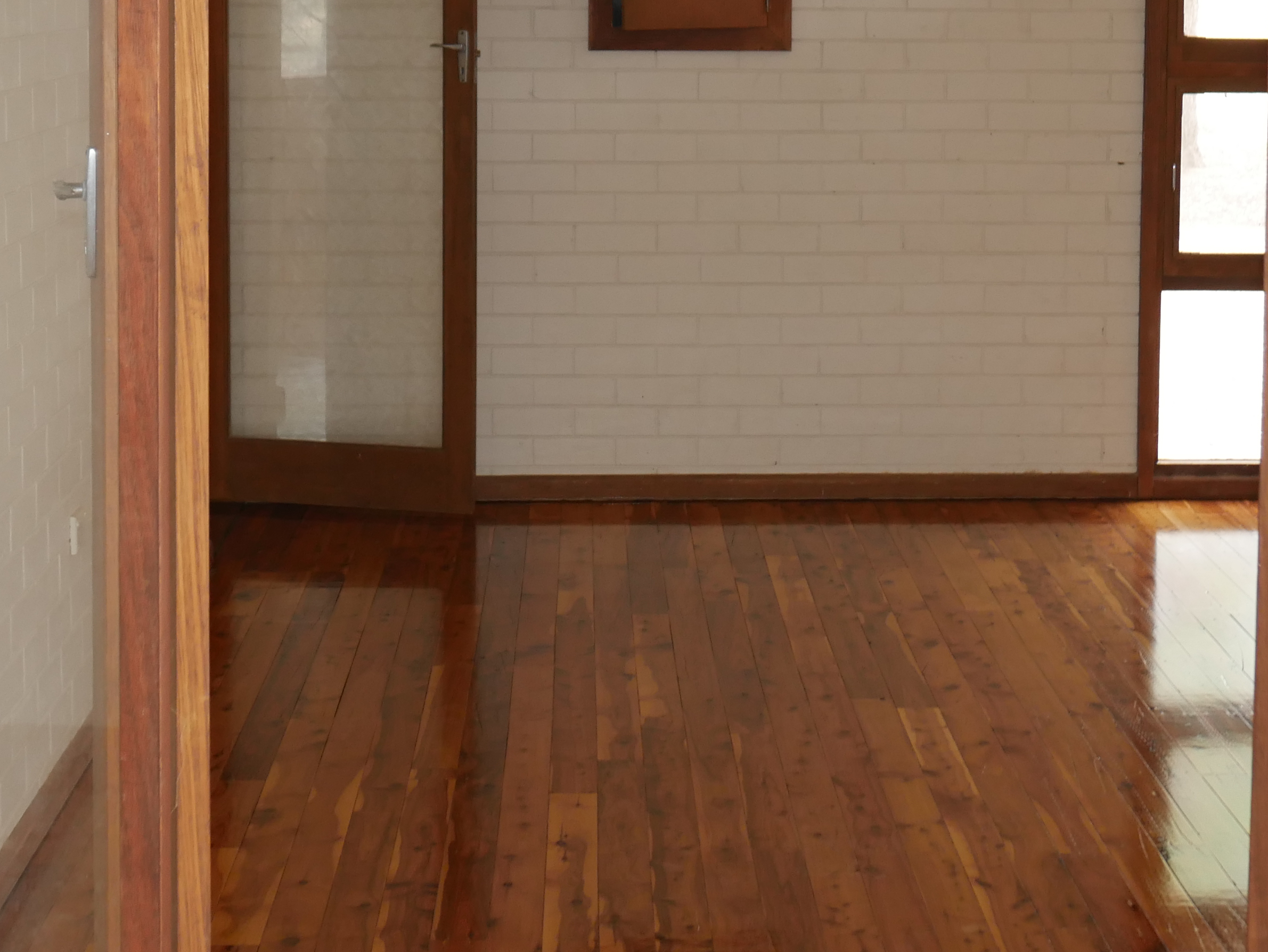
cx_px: 733
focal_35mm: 81
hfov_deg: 24.1
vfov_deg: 18.1
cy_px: 204
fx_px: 2968
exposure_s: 1/60
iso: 500
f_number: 4.6
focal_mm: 21
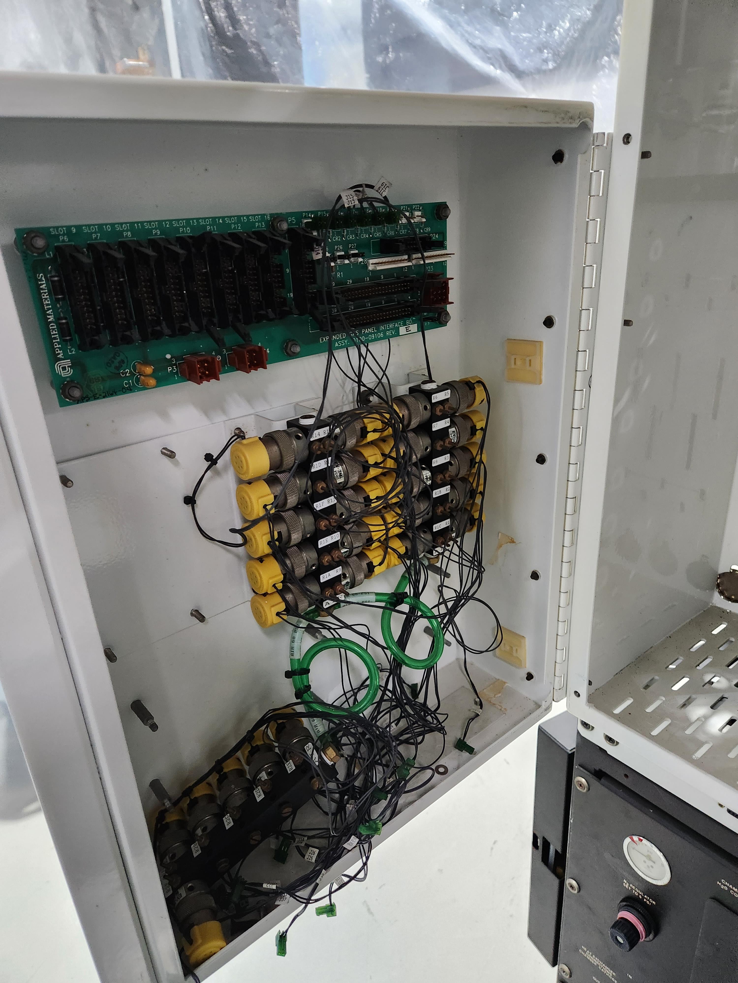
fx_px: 654
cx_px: 369
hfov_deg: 58.9
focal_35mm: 23
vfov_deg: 73.9
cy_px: 492
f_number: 1.8
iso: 640
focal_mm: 5.4
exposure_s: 1/60
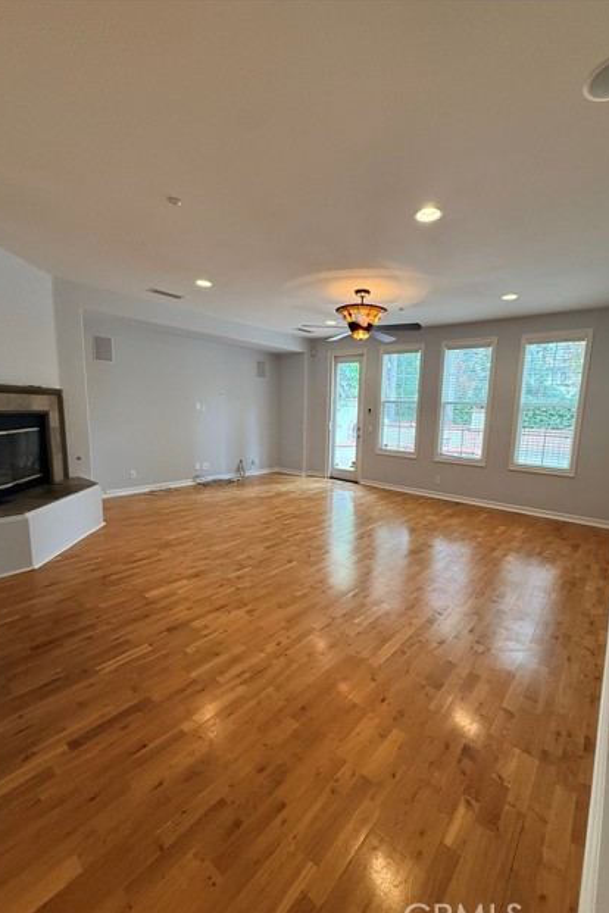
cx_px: 334
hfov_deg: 77.1
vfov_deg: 100.4
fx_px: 381
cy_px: 468
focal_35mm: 15
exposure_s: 1/120
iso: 250
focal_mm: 2.22
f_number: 2.2
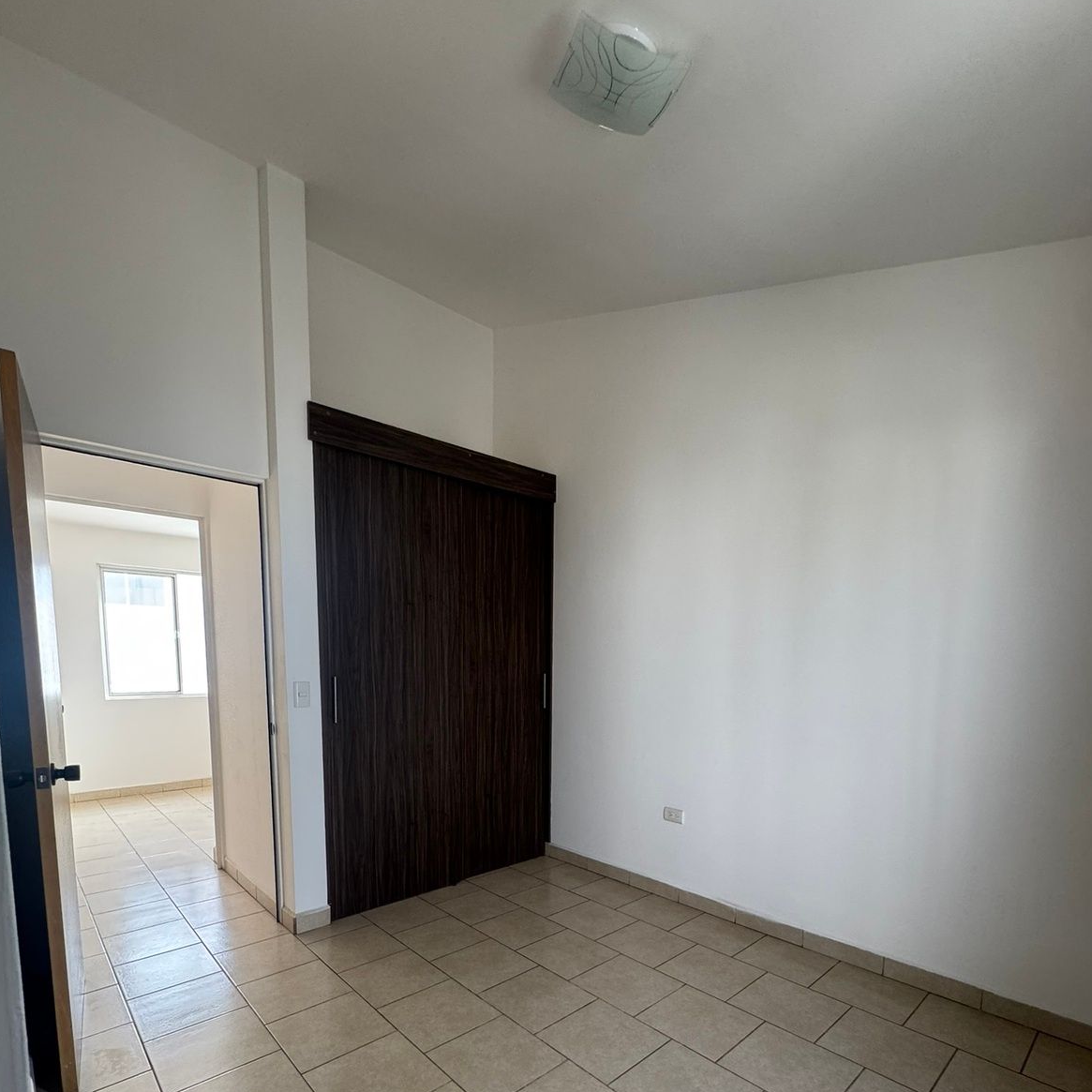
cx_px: 543
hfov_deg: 84.0
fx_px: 607
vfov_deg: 81.2
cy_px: 726
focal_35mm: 17
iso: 200
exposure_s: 1/99
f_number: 2.2
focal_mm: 2.22
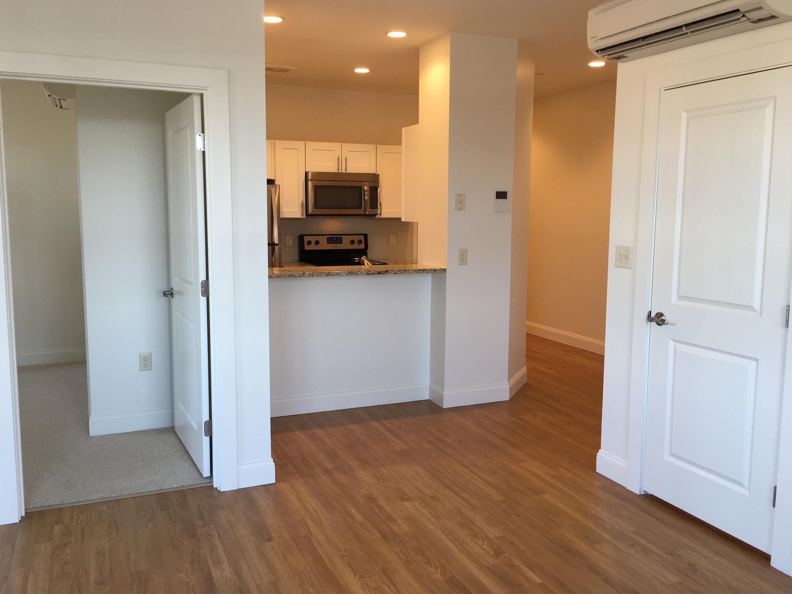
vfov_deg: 46.8
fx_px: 686
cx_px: 386
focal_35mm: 30
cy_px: 289
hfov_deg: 60.0
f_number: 2.2
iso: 32
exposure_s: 1/60
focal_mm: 4.15
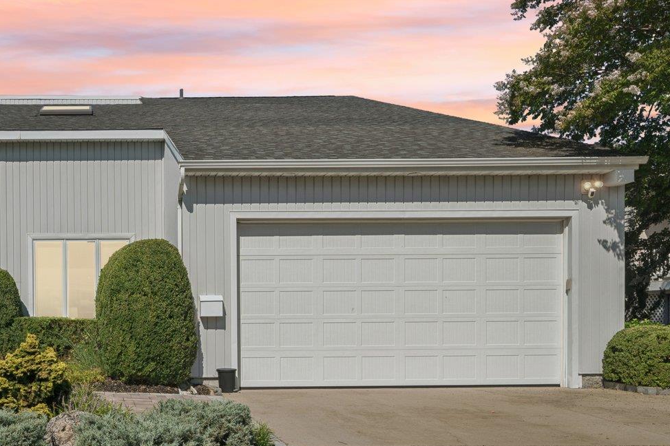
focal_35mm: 40
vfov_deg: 32.7
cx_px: 109
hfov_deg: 45.3
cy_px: 337
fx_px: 744
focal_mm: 19
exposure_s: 1/640
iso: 160
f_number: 9
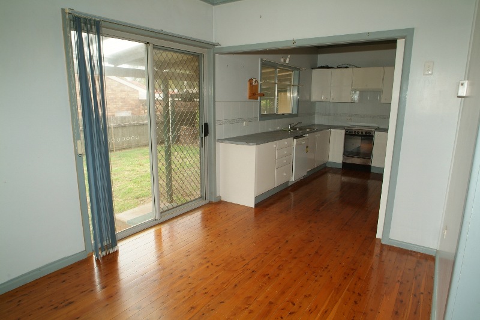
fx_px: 280
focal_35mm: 21
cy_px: 160
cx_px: 240
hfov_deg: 81.2
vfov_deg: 59.5
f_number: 5.6
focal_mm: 14
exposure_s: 1/60
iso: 400
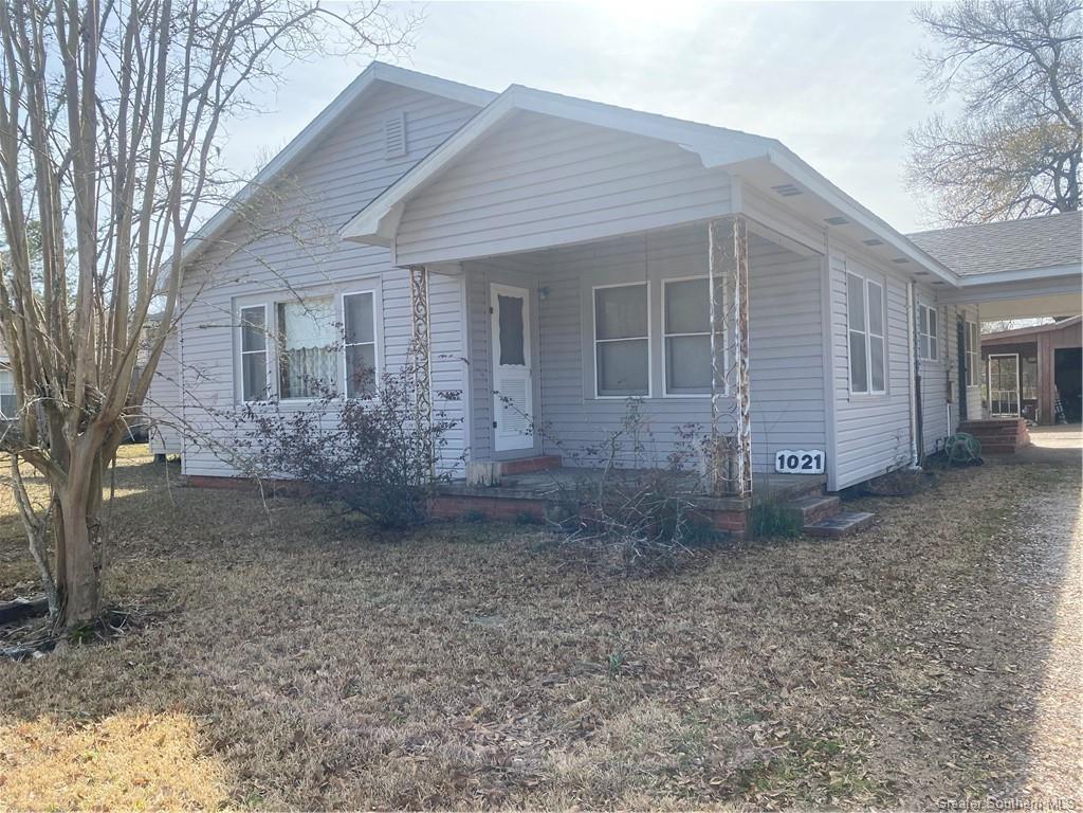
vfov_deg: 53.1
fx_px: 813
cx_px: 542
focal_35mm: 26
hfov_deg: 67.3
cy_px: 406
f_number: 1.8
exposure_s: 1/1412
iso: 32
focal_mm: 4.25
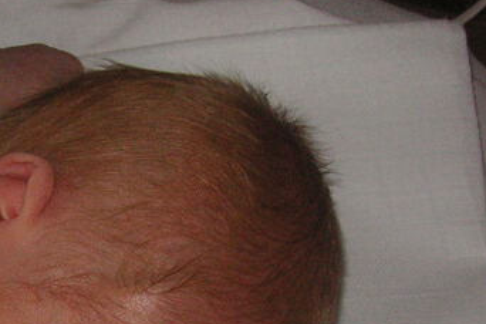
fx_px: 1215
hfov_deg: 21.8
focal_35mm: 90
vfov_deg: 14.6
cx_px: 0
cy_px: 418
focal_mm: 6.1
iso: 160
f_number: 6.7
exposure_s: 1/45
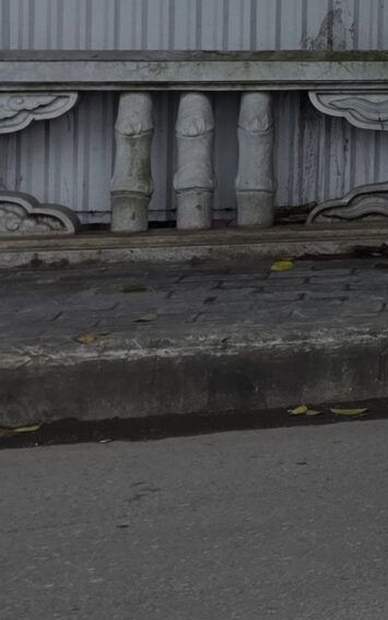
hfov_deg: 8.6
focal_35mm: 110
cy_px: -46
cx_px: 1355
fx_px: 1859
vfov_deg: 18.3
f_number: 1.7
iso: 80
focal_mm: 6.3
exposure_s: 1/3300
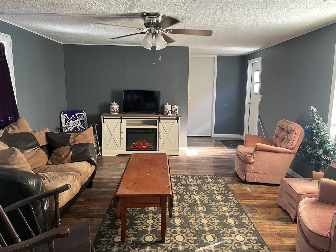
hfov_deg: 67.3
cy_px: 126
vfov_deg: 53.1
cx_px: 168
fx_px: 252
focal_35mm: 26
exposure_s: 1/60
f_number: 1.6
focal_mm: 4.2
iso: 160
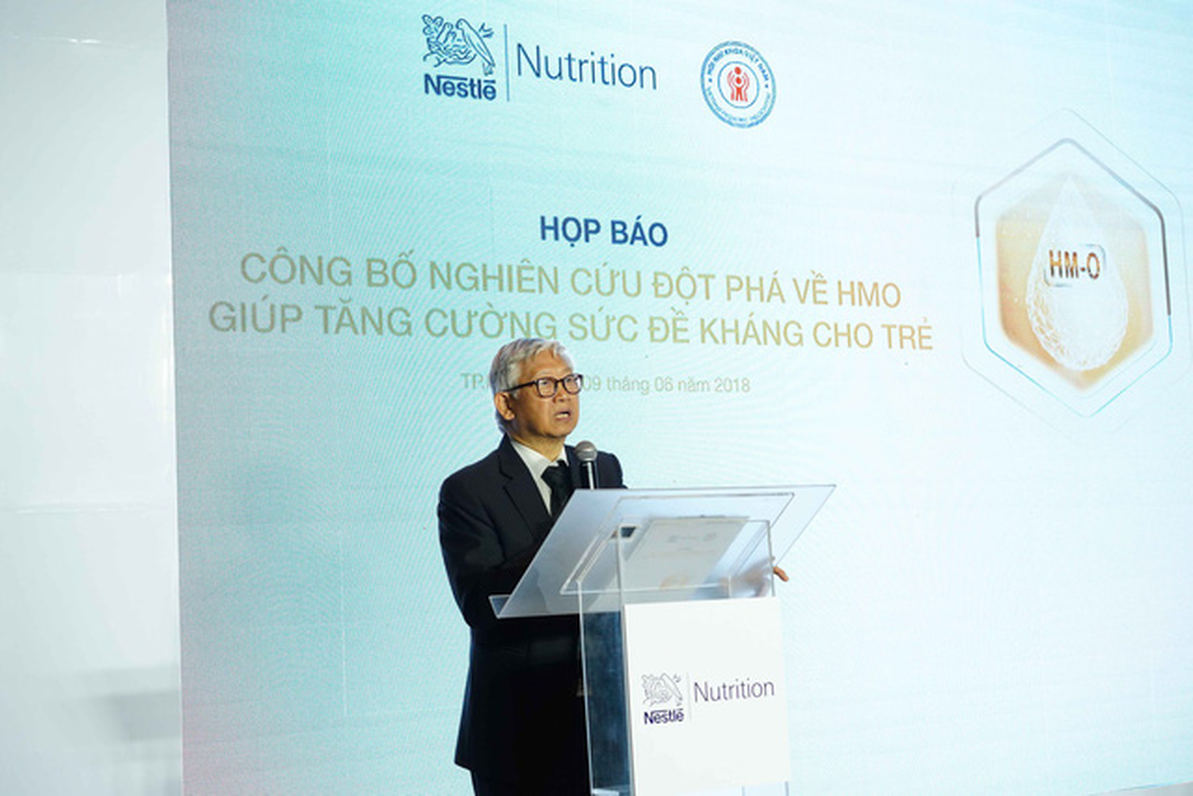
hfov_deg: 36.2
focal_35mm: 55
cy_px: 398
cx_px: 596
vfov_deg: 24.6
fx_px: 1823
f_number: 4
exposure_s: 1/160
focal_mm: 55
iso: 2500
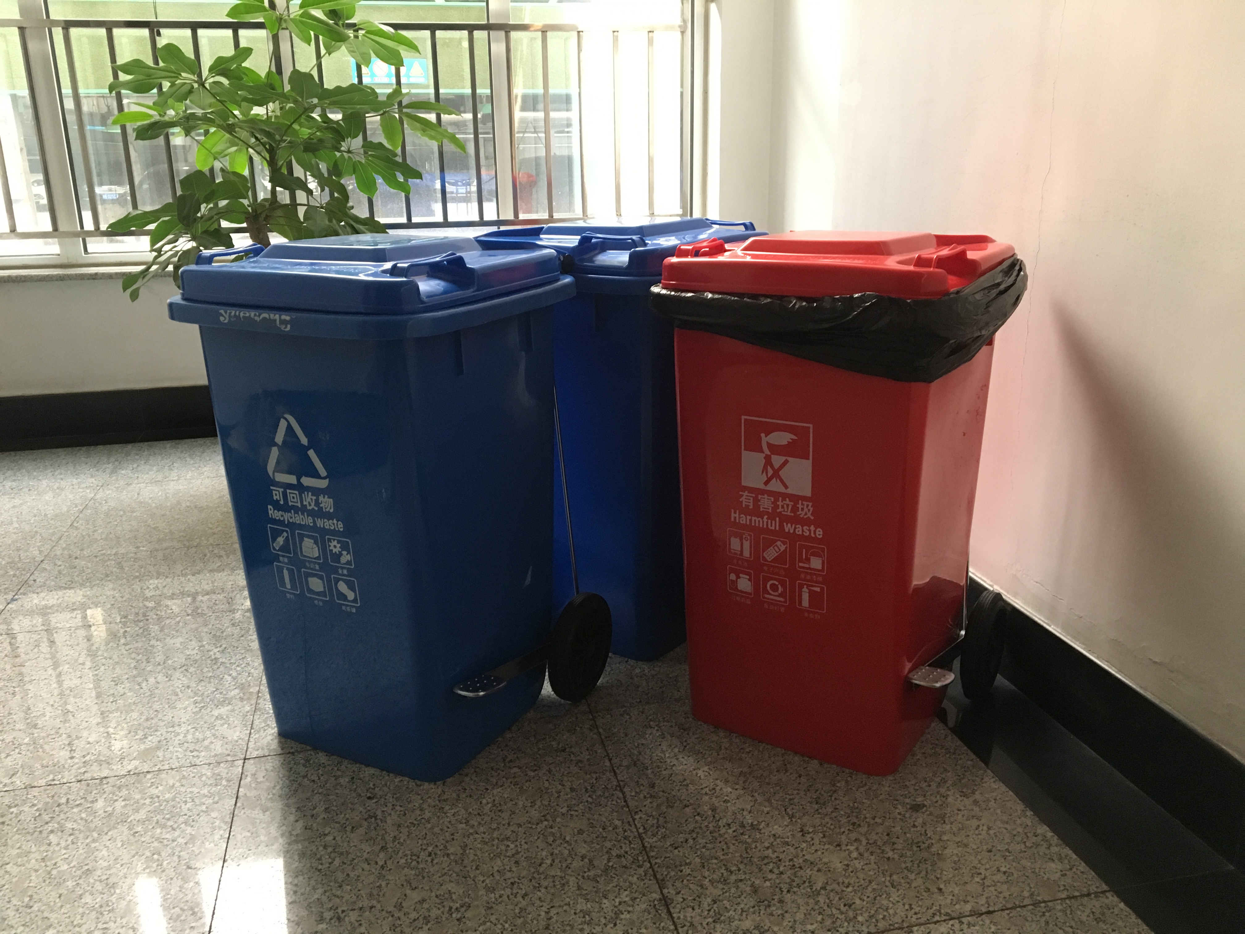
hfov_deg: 61.7
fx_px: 1043
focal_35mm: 29
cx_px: 622
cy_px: 467
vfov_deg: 48.2
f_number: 2.2
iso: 200
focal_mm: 4.15
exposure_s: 1/33
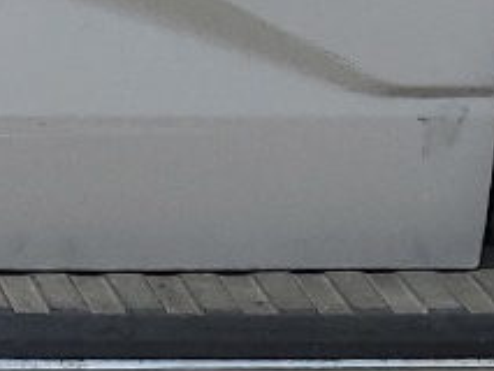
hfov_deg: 9.0
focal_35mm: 195
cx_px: -751
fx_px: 2784
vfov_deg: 7.5
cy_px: -188
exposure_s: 1/3333
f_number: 1.5
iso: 50
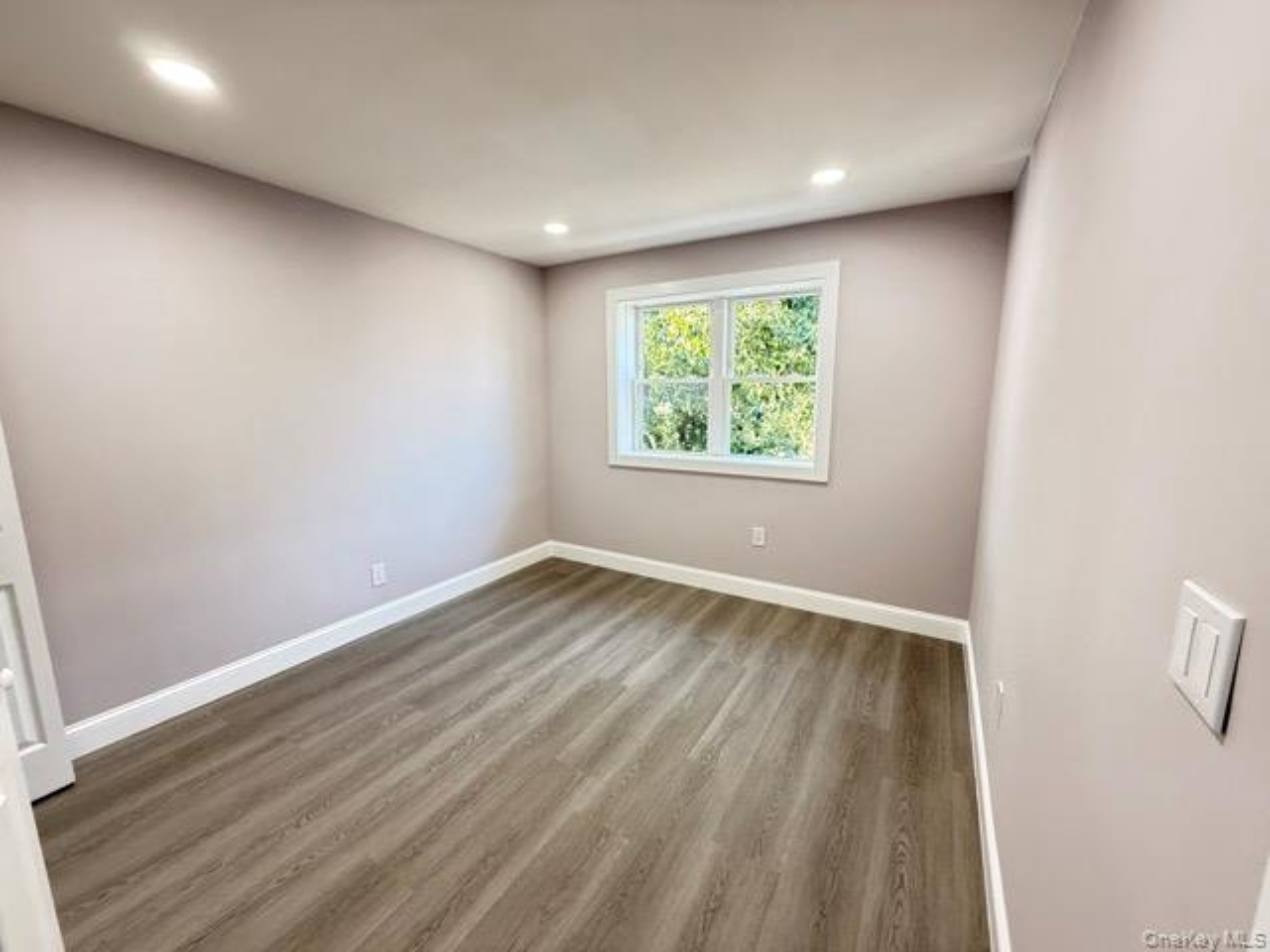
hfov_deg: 102.1
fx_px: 514
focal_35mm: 14
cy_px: 476
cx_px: 635
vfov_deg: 85.7
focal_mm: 2.22
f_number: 2.2
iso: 400
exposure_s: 1/79
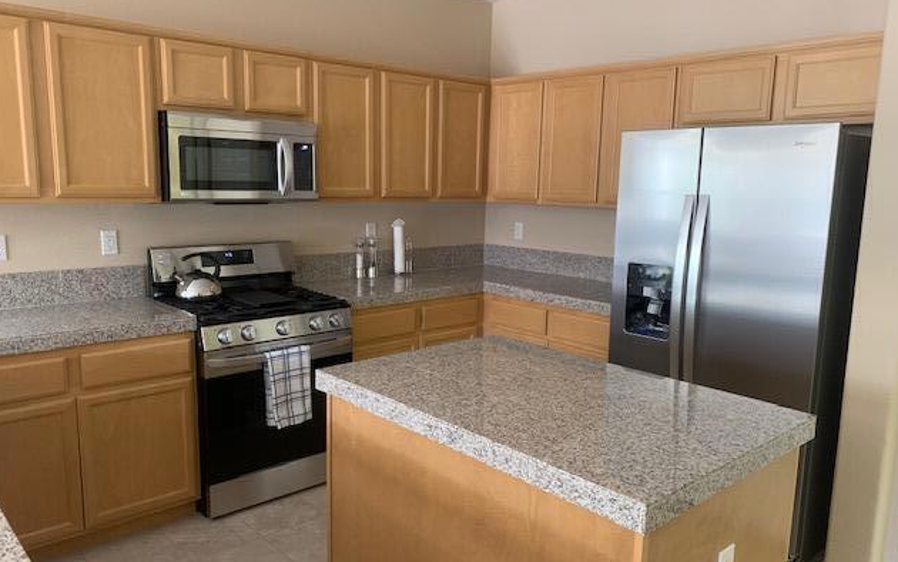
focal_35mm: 28
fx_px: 685
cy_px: 290
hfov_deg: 66.5
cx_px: 450
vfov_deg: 44.6
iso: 250
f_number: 1.8
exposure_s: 1/60
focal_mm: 4.25
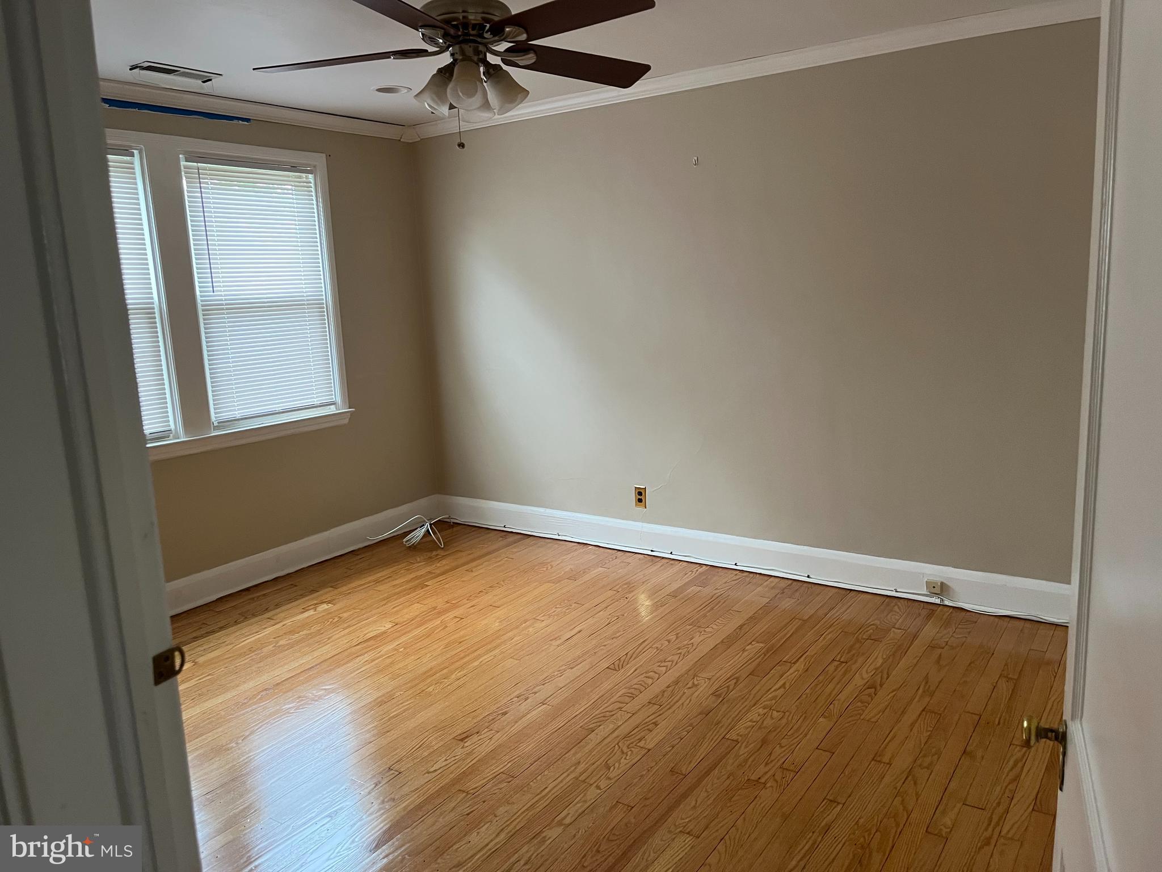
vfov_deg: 53.1
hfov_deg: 67.3
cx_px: 581
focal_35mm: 26
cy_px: 436
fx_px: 873
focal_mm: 5.1
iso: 125
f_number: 1.6
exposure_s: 1/83
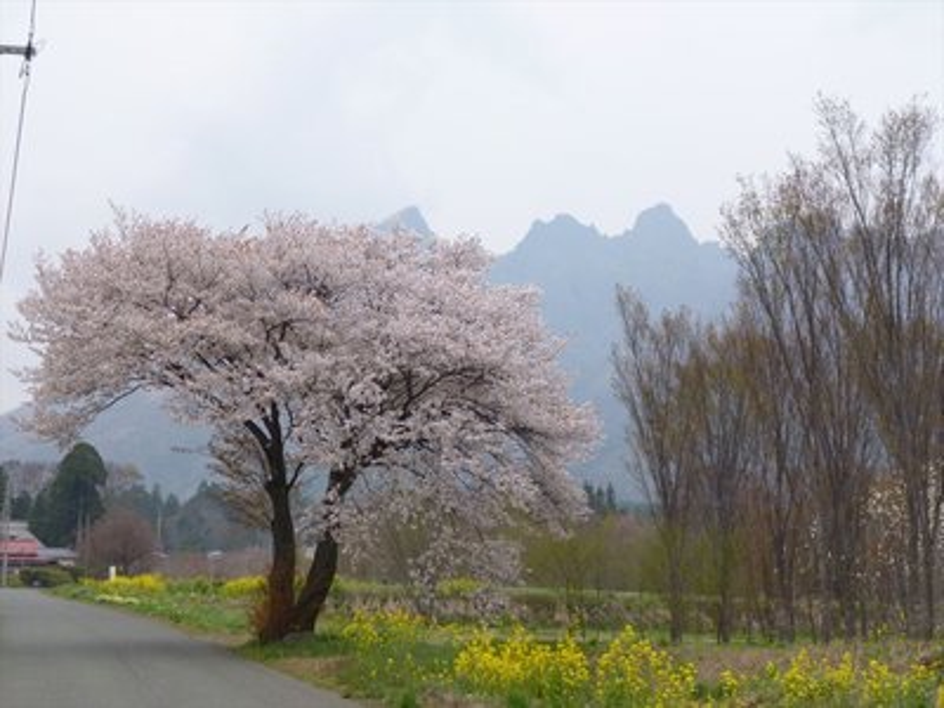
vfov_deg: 21.3
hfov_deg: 28.2
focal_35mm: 69
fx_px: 1882
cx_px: 472
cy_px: 354
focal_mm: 12.3
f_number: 4.5
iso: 100
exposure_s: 1/400
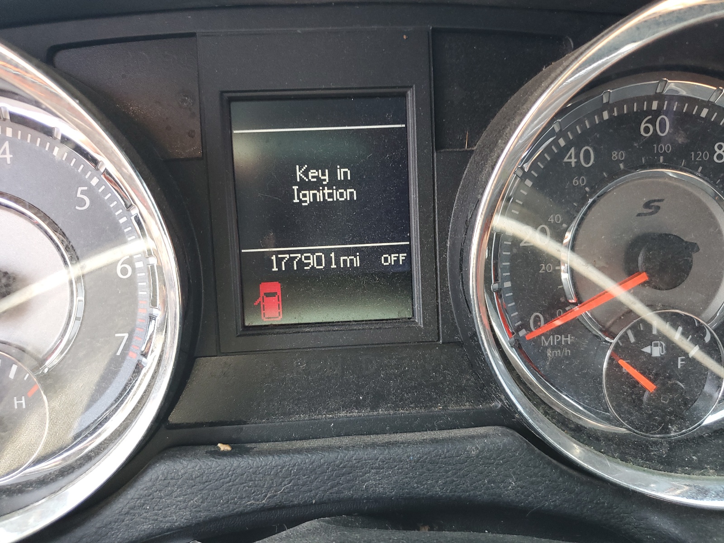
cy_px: 272
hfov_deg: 67.3
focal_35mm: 26
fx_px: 544
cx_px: 362
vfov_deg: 53.1
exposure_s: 1/120
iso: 81
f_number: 1.5
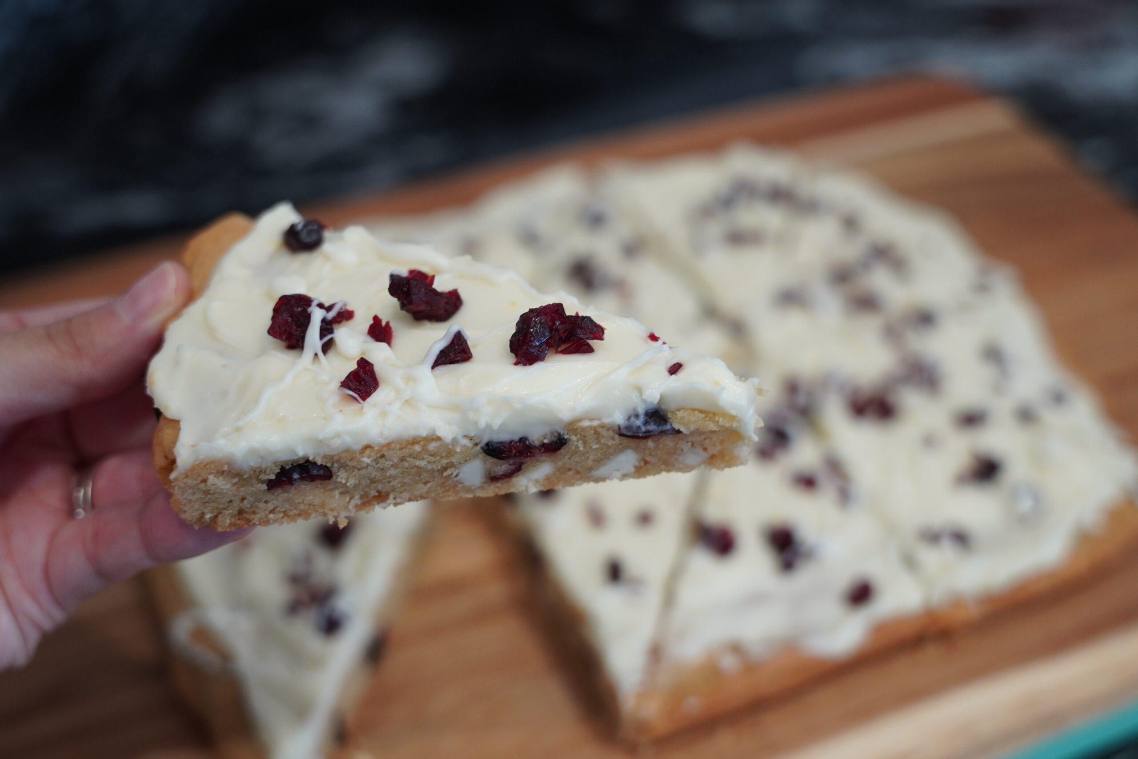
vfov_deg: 28.7
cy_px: 380
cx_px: 569
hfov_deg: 42.0
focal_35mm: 47
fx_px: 1484
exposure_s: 1/100
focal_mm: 31.3
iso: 640
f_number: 2.8
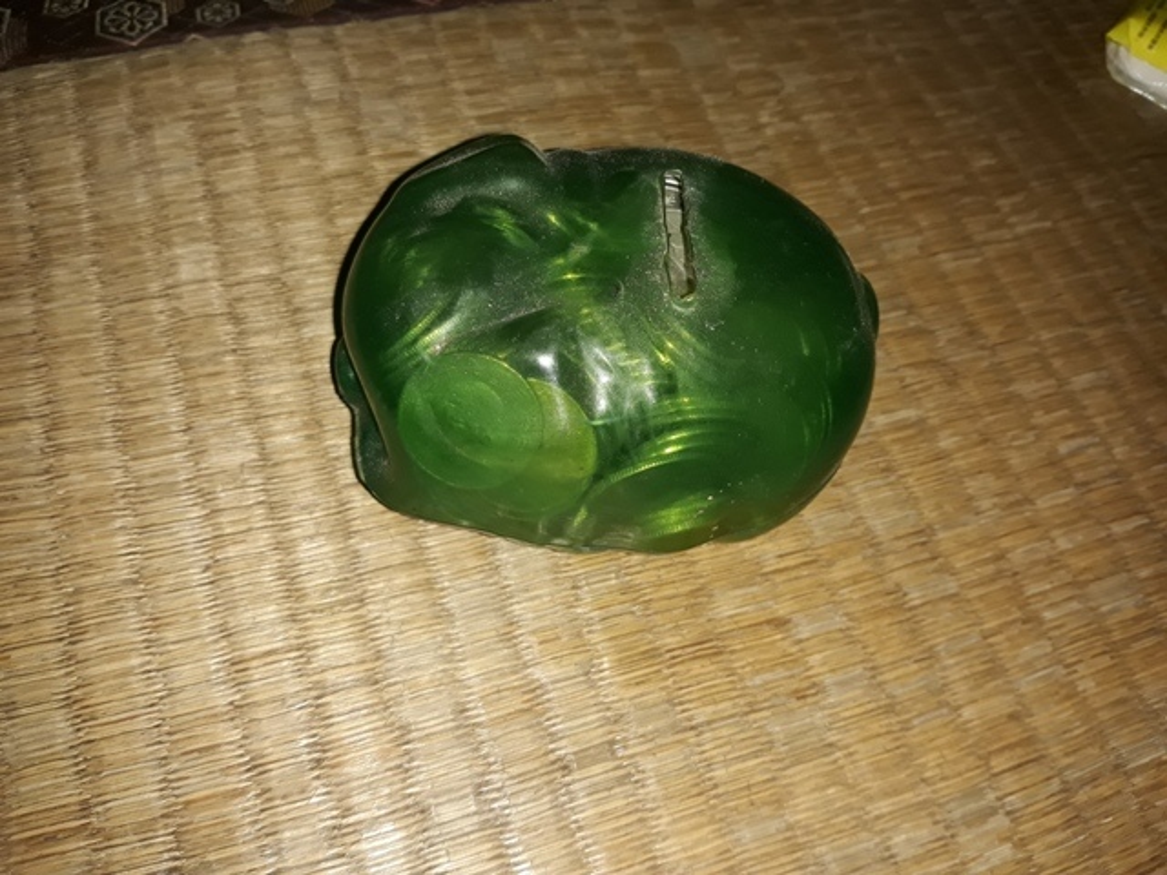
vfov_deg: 51.4
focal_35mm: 27
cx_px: 584
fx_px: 910
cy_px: 438
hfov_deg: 65.3
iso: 64
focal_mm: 3.71
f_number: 1.7
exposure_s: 1/120
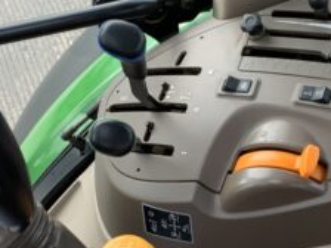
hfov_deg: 23.6
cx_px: 179
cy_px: 156
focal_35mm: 83
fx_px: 794
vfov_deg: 17.7
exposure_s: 1/135
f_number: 1.8
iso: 16
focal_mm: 3
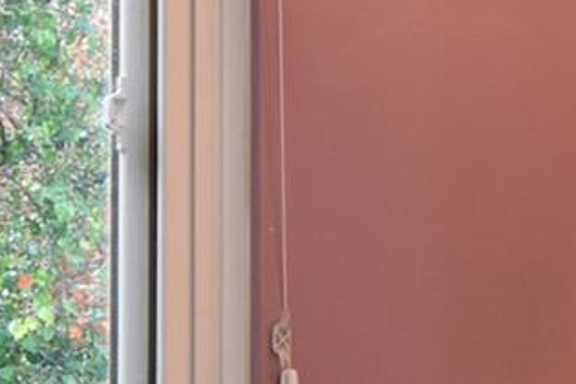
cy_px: 336
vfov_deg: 12.7
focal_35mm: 107
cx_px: 677
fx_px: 1716
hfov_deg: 18.2
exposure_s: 1/20
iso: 640
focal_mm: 11
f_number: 8
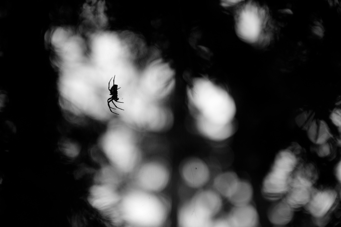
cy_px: 114
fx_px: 1492
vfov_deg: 8.7
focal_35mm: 158
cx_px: 170
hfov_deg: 13.0
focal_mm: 105
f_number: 5.6
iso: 800
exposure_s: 1/125
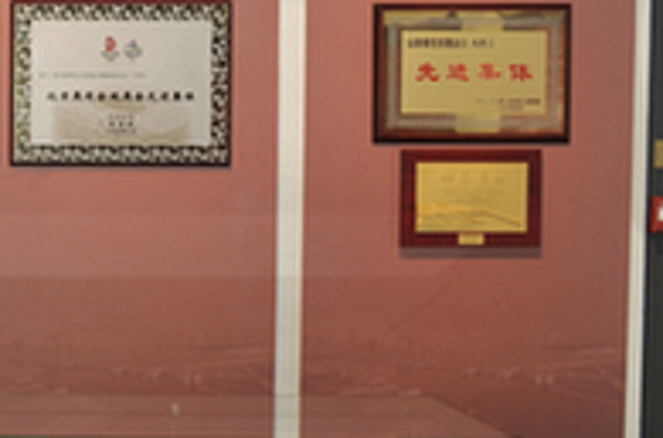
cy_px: 216
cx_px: -201
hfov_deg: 19.8
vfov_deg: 14.3
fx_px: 1745
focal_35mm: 95
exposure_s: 1/60
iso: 800
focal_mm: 35
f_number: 3.2
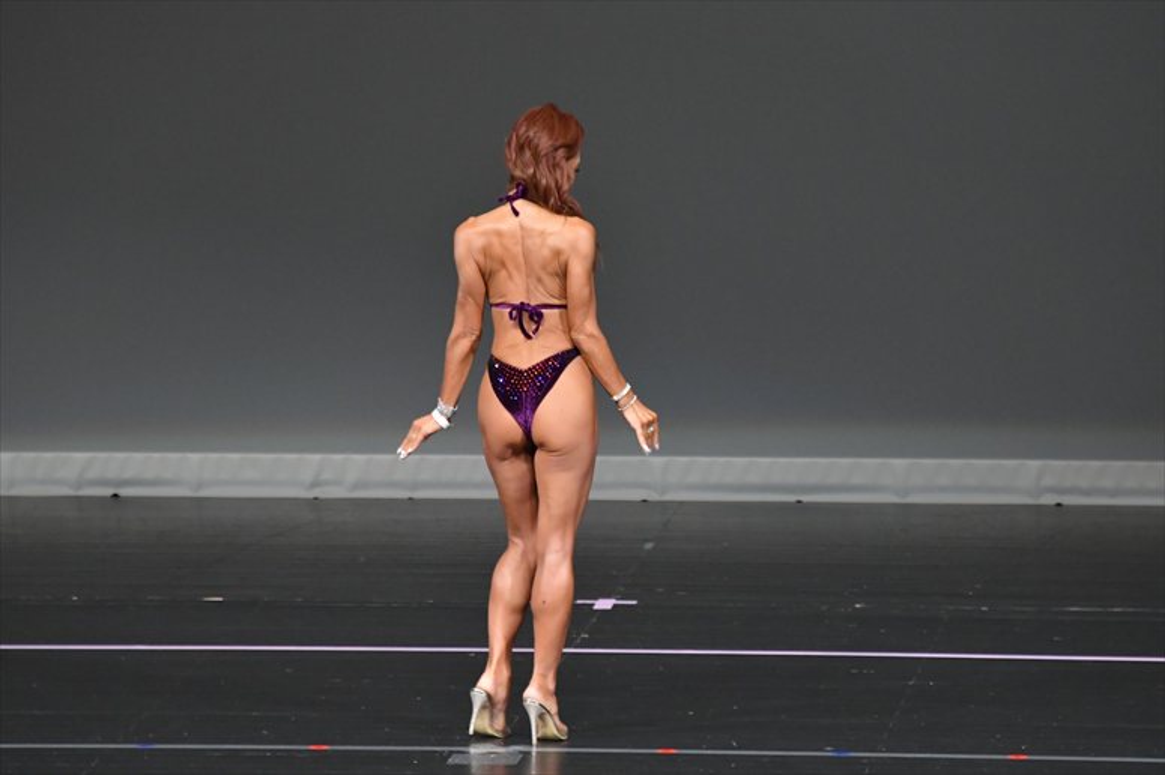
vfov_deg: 4.0
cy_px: 388
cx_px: 582
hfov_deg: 6.0
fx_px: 11159
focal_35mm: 345
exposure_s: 1/400
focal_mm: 230
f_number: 5.6
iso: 4000
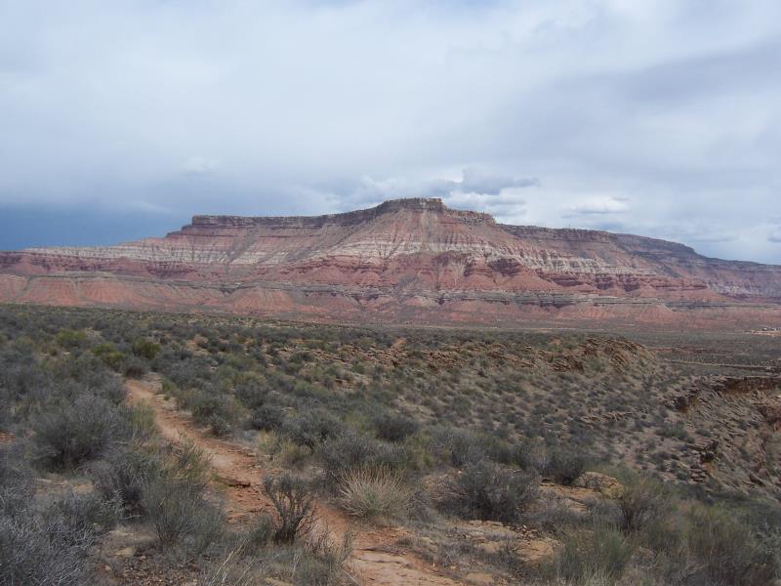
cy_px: 293
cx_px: 390
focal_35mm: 36
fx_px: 812
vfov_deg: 39.7
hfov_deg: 51.4
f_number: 4.5
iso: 80
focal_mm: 6.2
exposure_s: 1/800
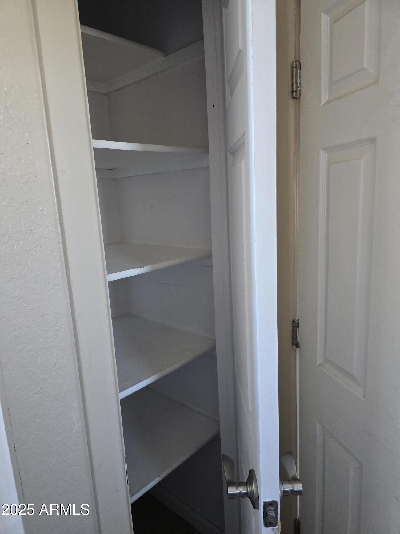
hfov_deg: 58.9
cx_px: 200
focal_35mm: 23
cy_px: 267
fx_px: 354
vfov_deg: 73.9
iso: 1000
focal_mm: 6.3
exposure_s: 1/120
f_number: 1.7
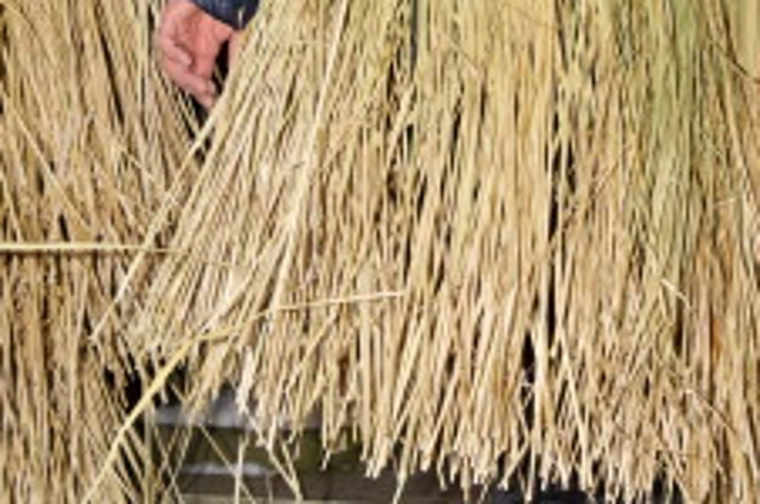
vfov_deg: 7.9
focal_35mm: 172
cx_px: 615
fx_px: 3626
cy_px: -76
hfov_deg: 11.9
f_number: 7.1
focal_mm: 40
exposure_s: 1/80
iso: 5000
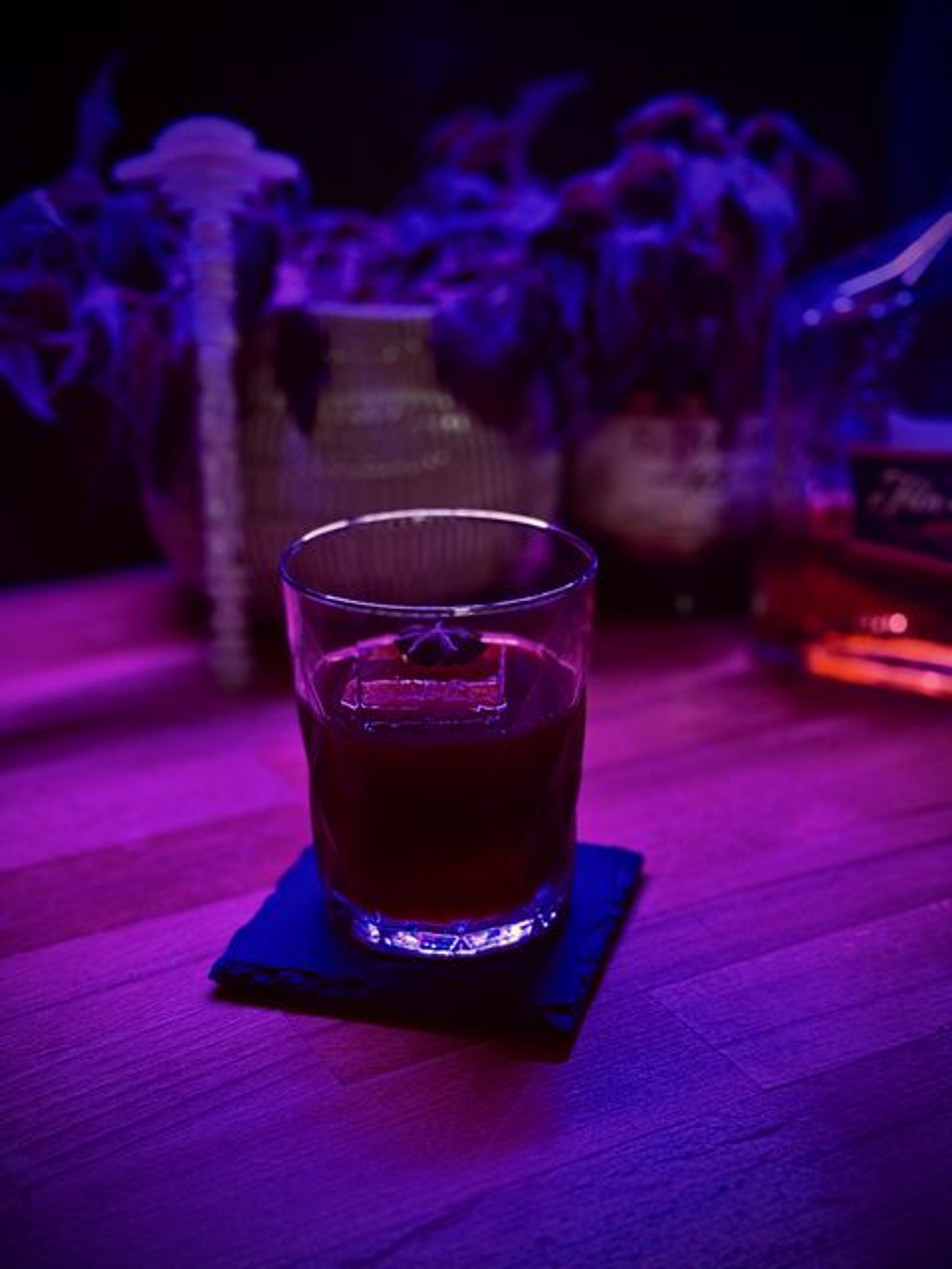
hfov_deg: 30.3
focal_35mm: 48
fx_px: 1760
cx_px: 476
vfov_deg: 39.7
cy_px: 634
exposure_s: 1/39
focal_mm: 6.76
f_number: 1.78
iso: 500
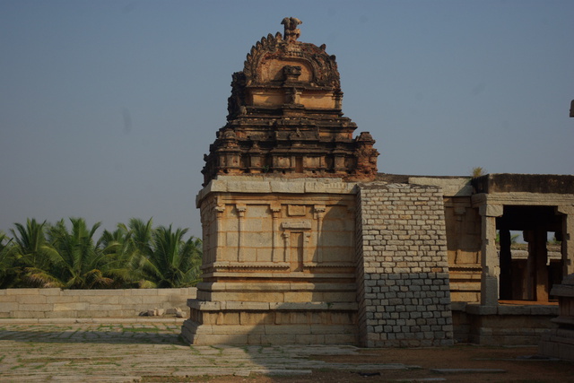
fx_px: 1076
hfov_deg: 29.9
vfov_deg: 20.2
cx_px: 287
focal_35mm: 68
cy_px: 192
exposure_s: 1/125
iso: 100
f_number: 6.7
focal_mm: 45
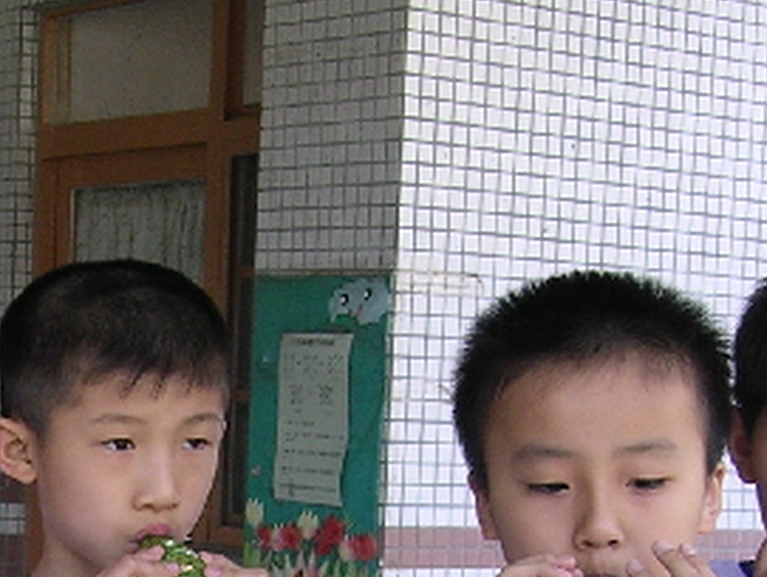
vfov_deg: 12.7
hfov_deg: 17.2
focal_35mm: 112
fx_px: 2485
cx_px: 34
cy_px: 803
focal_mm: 5.8
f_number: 2.8
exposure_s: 1/94.2
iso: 100
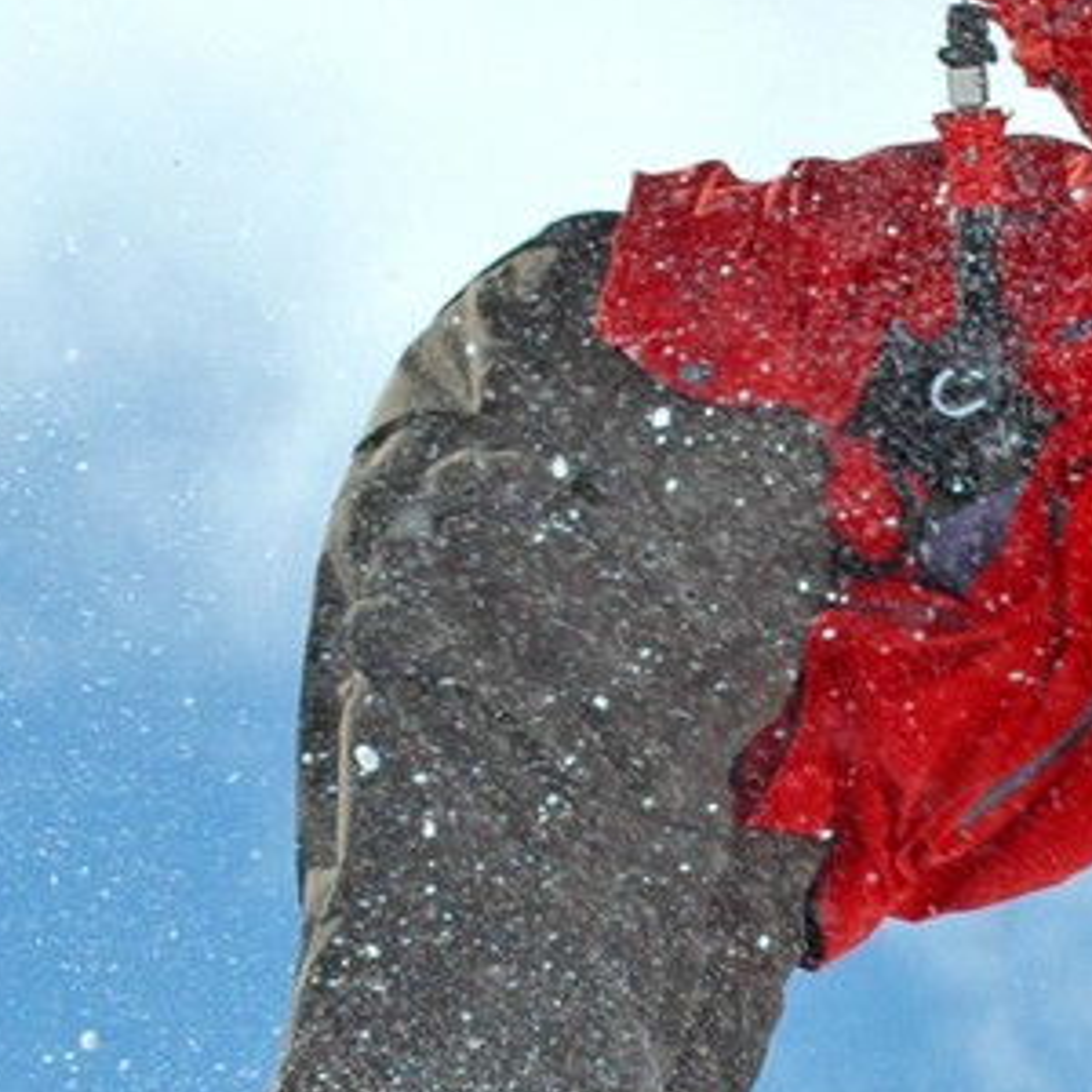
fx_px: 16953
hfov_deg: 3.7
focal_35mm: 475
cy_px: 1003
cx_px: 812
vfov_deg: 3.7
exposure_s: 1/1000
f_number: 8
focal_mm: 70
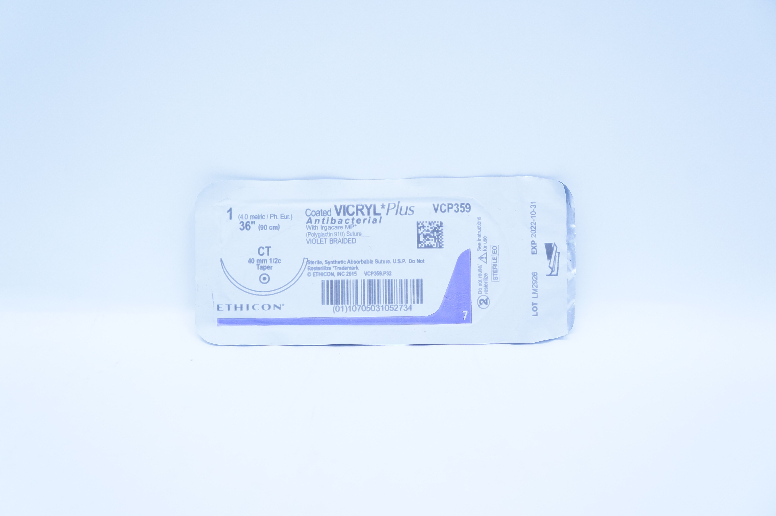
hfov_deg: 45.0
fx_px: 937
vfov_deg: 30.8
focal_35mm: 44
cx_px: 388
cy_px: 258
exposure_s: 1/200
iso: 800
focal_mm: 29
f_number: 4.5
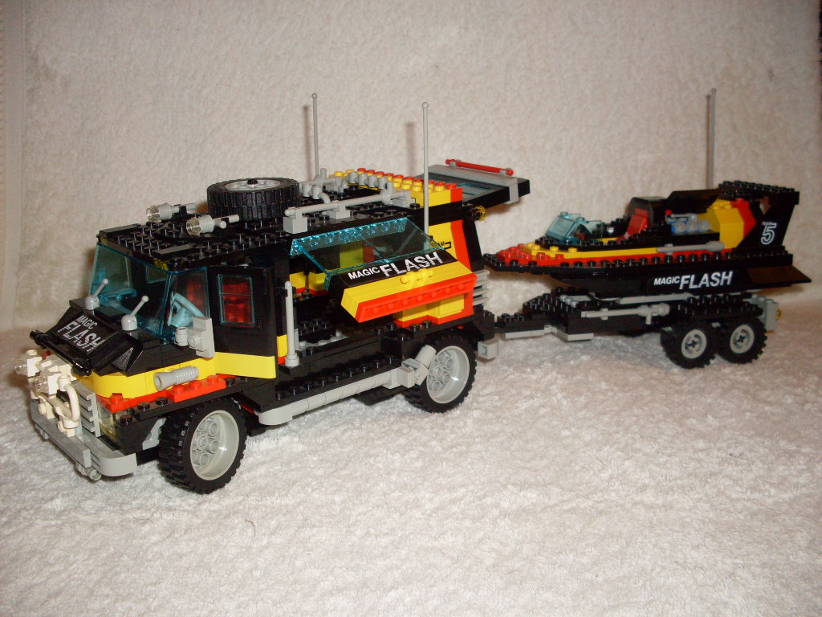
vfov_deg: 37.7
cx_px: 411
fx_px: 902
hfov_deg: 49.0
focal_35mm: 38
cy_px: 308
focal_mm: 6.3
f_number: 2.8
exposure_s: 1/45
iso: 100
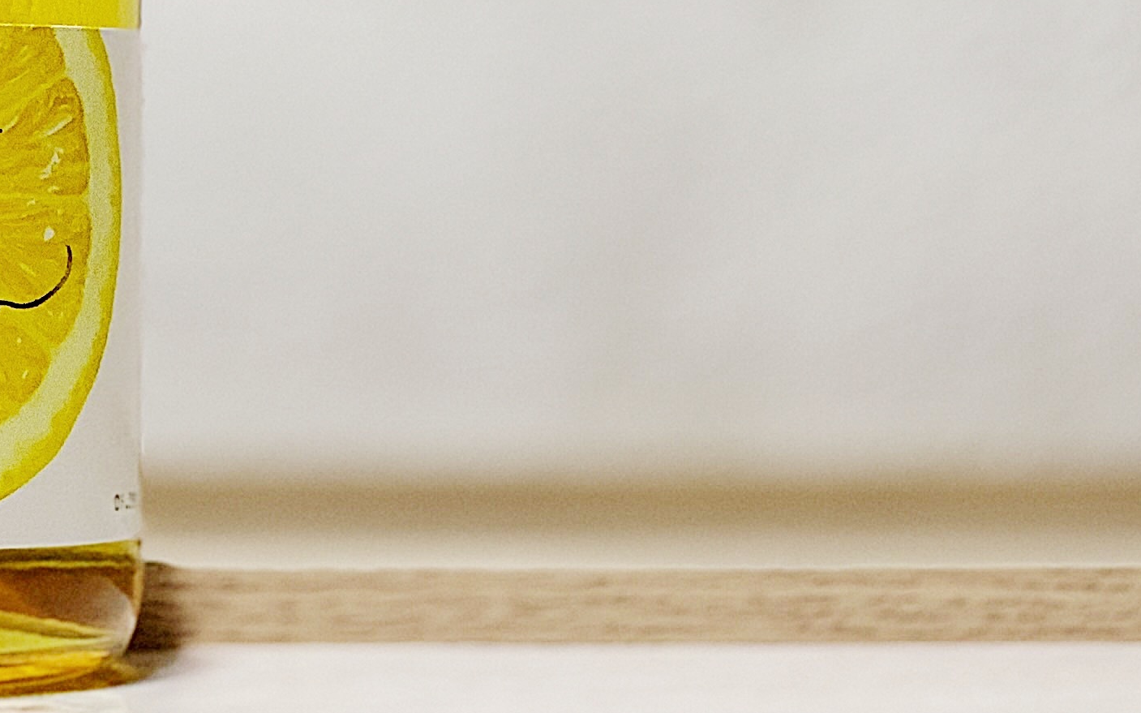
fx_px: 4913
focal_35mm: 158
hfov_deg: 13.0
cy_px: -417
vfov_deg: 8.1
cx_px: -147
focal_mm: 6
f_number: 2.4
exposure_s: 1/112
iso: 125
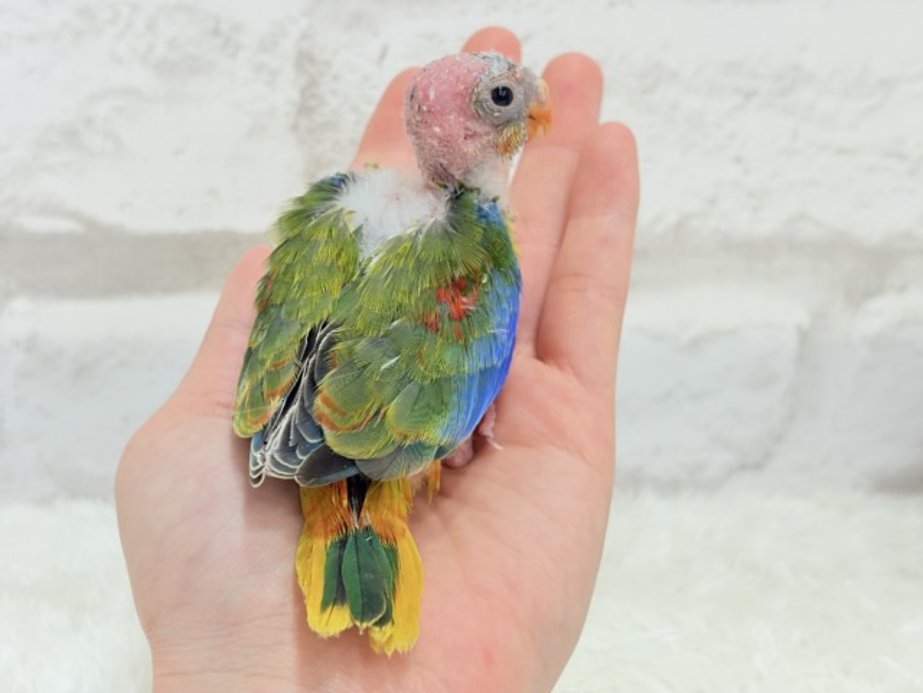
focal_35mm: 52
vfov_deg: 28.0
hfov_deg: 36.8
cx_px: 462
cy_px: 346
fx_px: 1387
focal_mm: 5.96
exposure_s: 1/100
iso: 100
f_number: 1.6
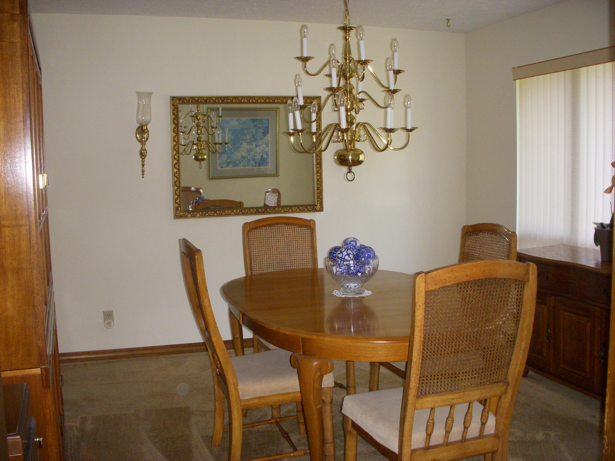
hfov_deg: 49.0
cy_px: 230
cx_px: 308
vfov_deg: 37.7
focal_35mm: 38
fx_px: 675
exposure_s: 1/80
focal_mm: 6.3
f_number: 3.3
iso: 250
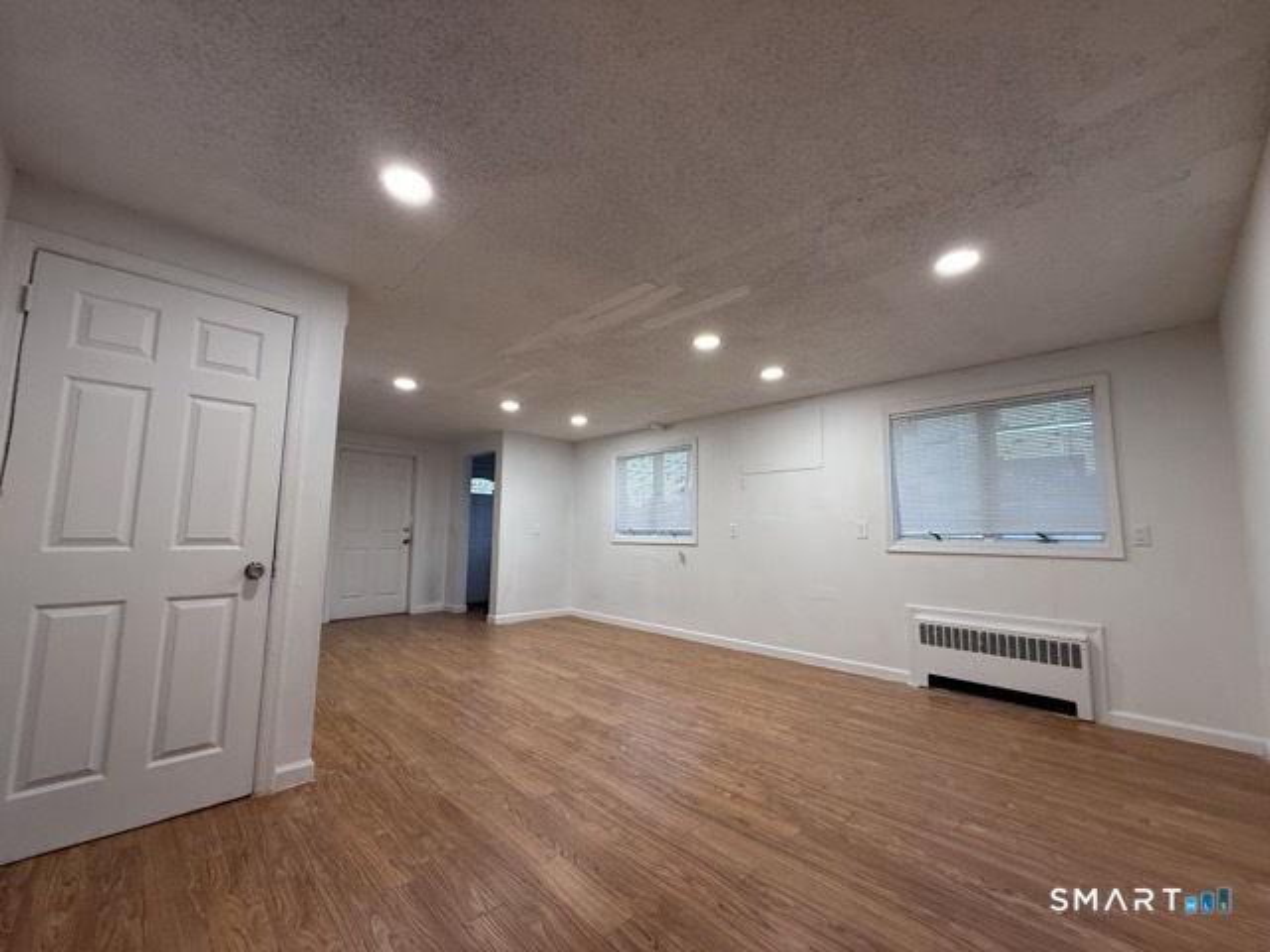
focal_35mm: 14
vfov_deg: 85.7
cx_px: 635
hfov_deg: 102.1
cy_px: 476
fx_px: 514
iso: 200
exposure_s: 1/120
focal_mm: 2.22
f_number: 2.2
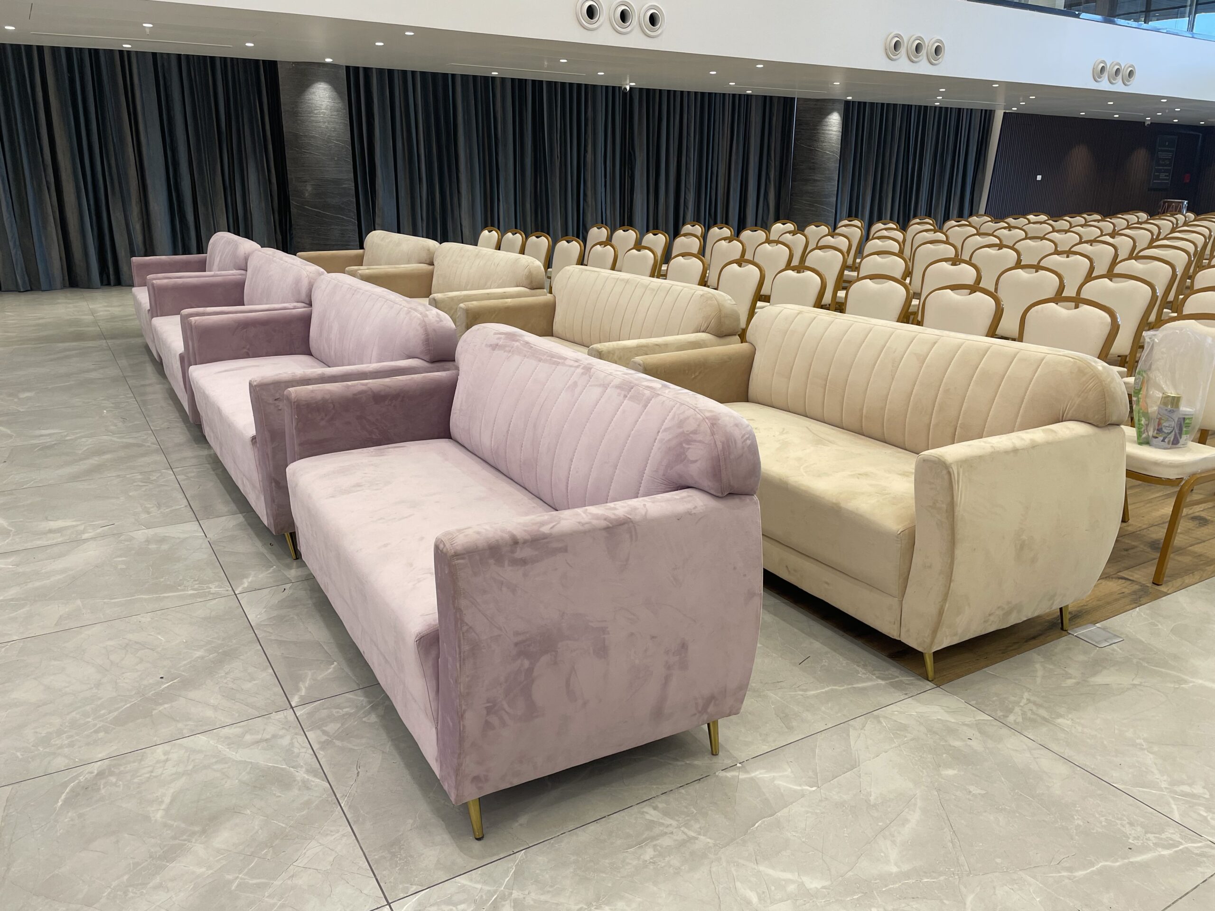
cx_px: 608
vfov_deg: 53.1
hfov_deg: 67.3
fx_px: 913
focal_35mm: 26
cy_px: 456
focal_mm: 4.2
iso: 64
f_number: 1.6
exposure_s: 1/102
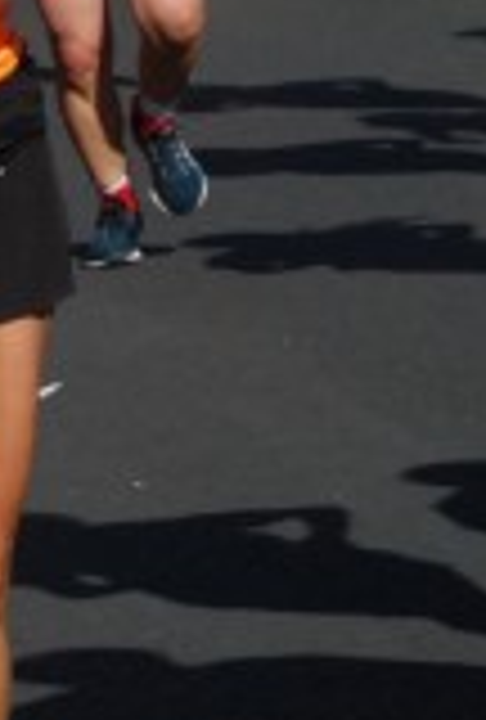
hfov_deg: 3.3
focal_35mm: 421
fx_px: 8449
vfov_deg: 4.9
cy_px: -22
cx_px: 38
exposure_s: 1/2000
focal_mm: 75
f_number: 9
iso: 1000
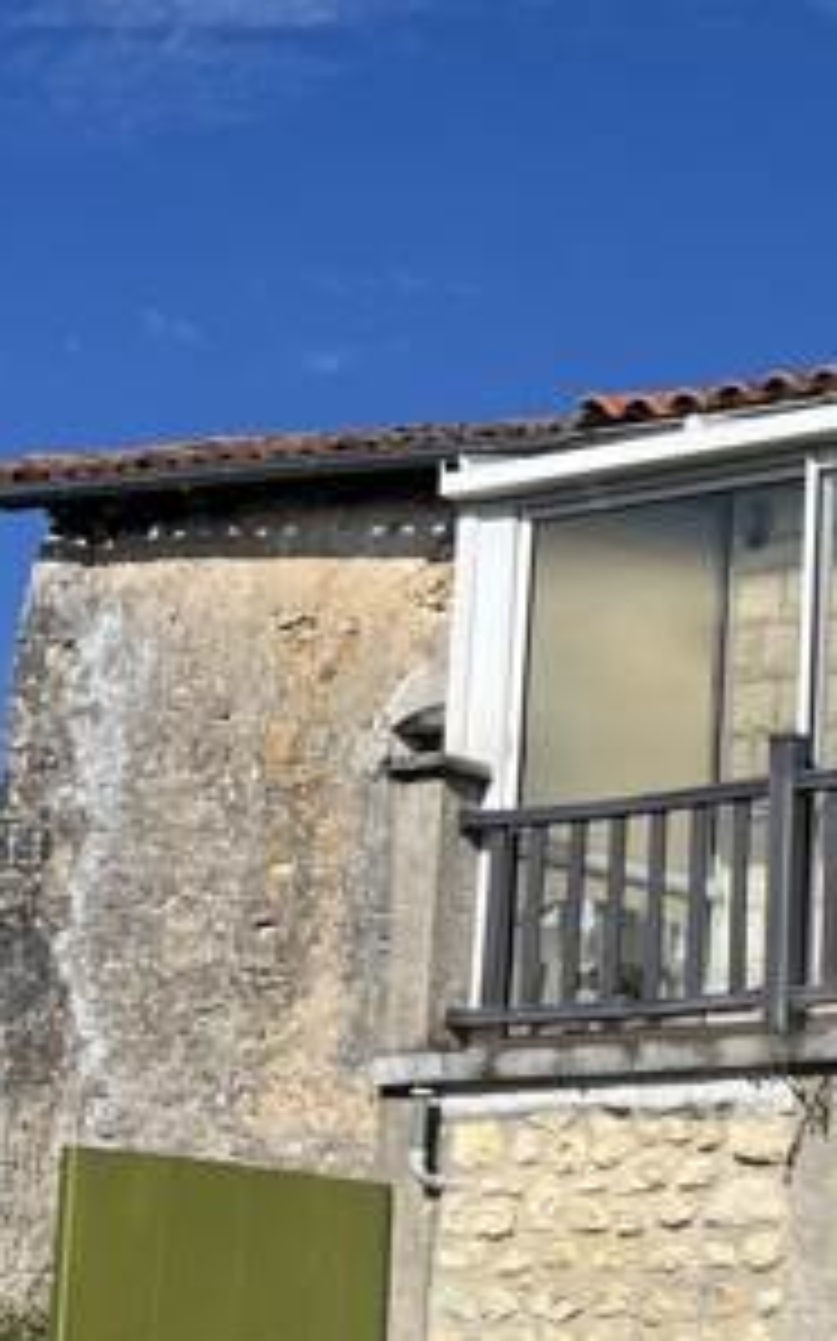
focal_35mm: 74
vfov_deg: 27.4
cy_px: 1053
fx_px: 2703
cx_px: 1634
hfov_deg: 14.7
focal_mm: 5.1
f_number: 1.6
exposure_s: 1/8403
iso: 50
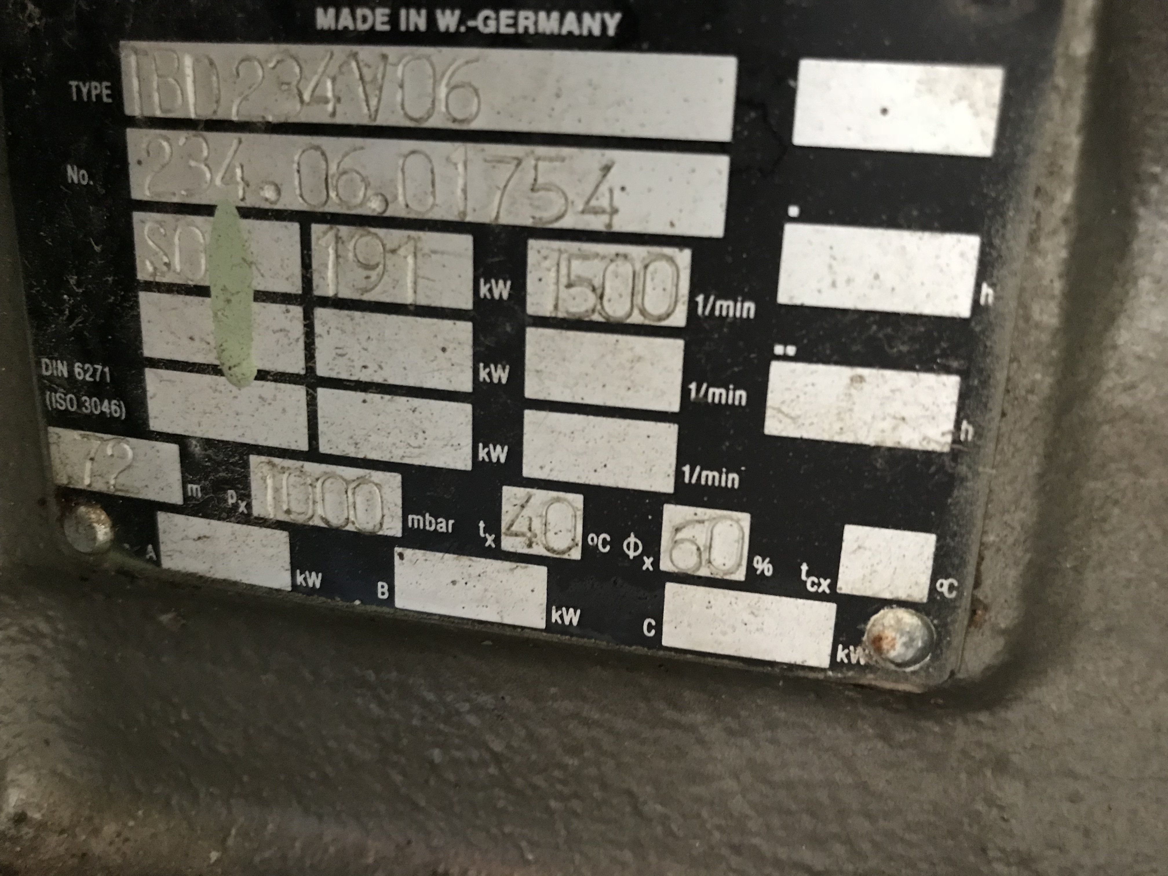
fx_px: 945
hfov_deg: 63.4
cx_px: 584
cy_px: 438
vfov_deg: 49.7
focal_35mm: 28
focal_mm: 3.99
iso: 100
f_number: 1.8
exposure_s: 1/5
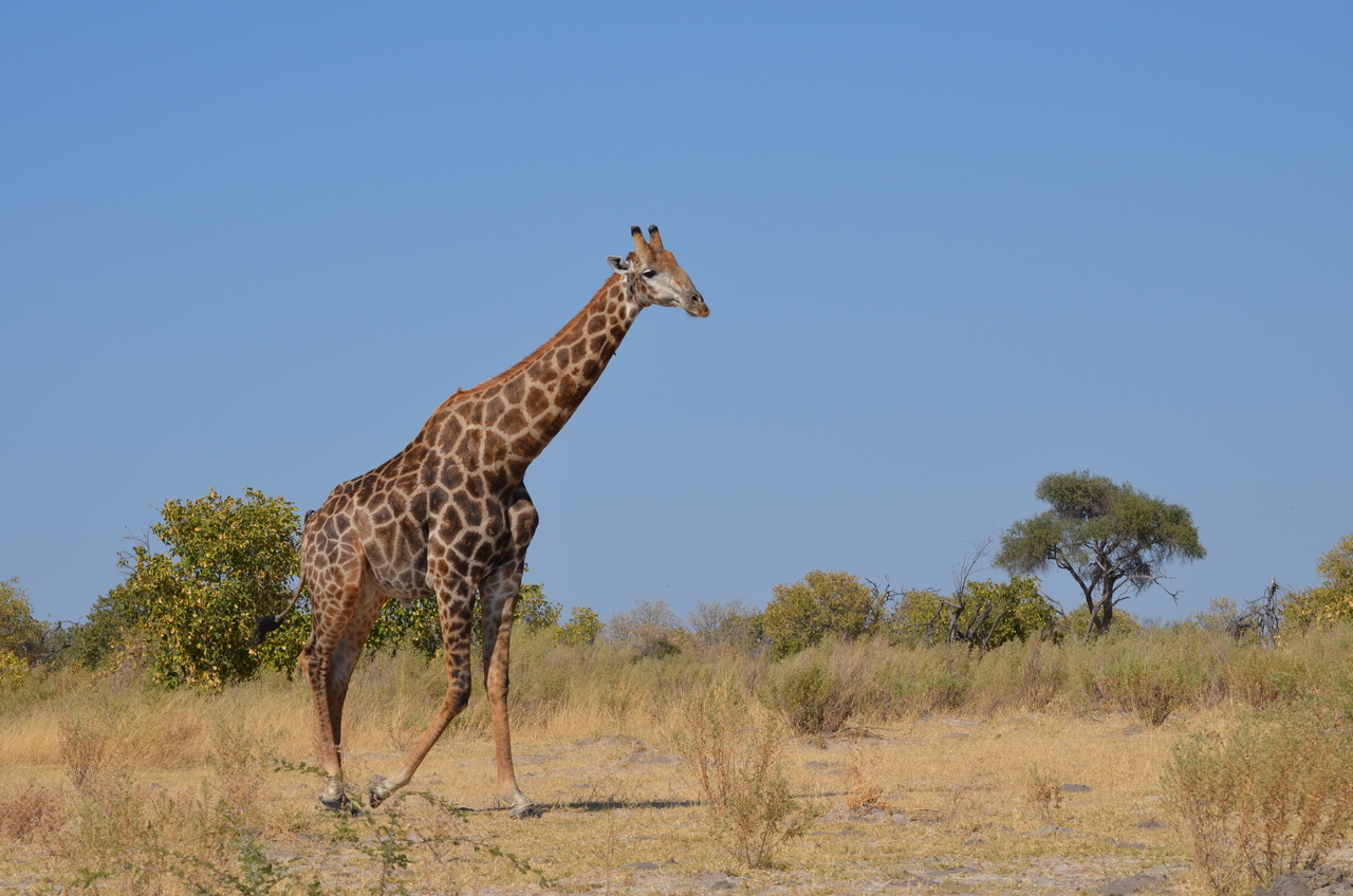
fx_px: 4782
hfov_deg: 16.1
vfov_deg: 10.7
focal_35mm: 128
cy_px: 448
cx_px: 676
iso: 100
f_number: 10
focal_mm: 85
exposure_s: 1/400
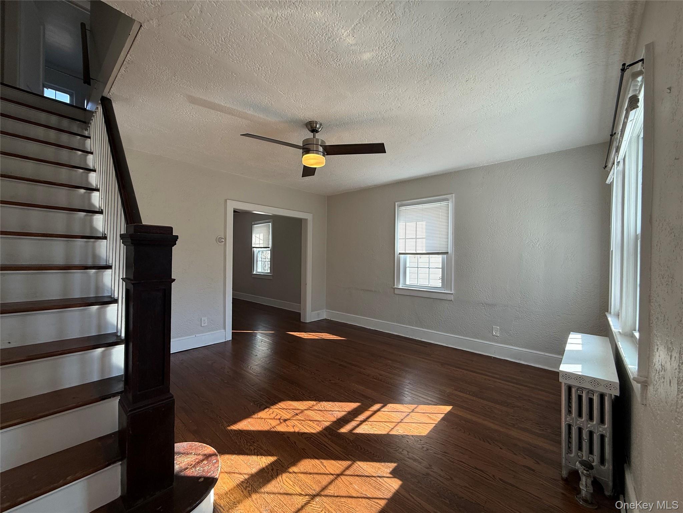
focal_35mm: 14
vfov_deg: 85.7
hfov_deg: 102.1
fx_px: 276
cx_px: 342
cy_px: 256
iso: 64
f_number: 2.2
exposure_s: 1/99
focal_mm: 2.22
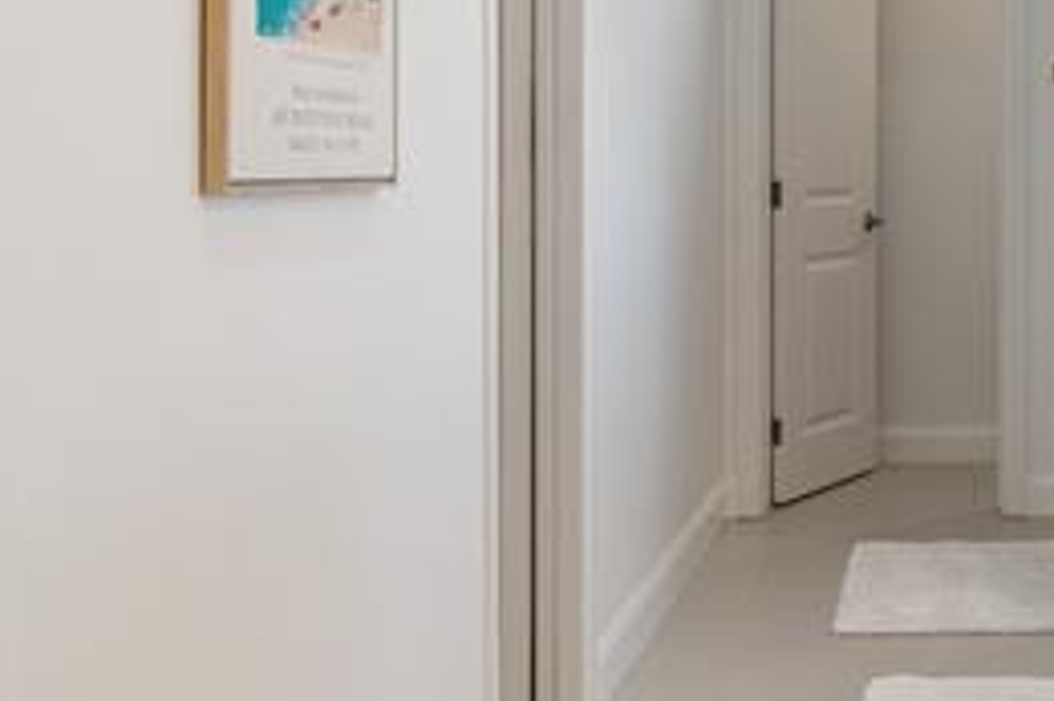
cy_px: 203
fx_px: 1843
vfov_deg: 21.4
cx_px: 969
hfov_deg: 30.4
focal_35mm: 63
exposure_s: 1/10
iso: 320
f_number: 8
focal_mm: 16
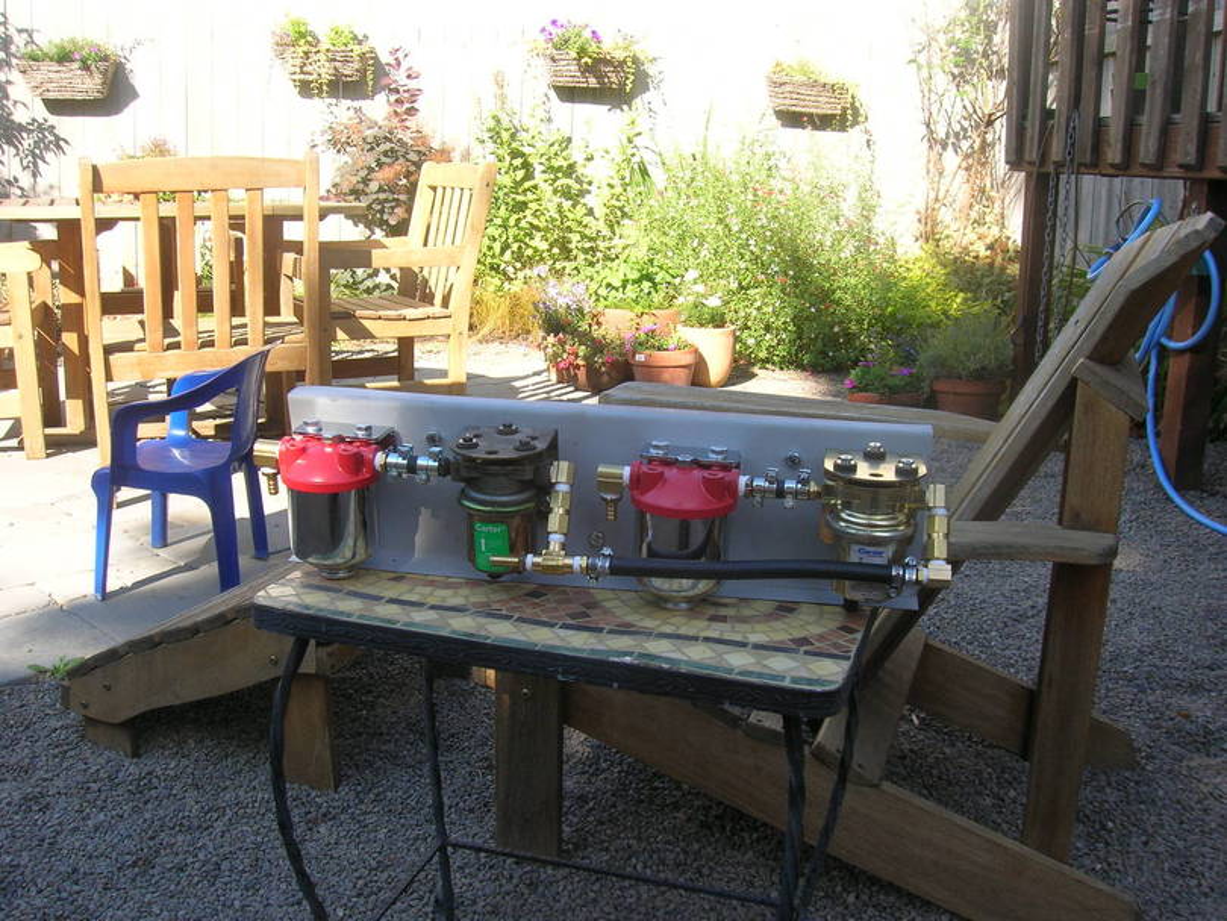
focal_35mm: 34
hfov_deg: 53.9
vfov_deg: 41.8
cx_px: 614
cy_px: 460
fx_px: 1206
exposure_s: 1/89.6
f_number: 4.9
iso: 50
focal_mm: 5.7
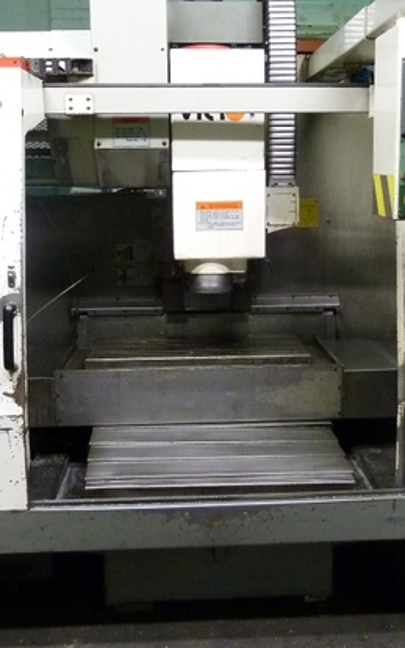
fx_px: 724
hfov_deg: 31.2
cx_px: 227
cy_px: 291
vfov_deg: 48.1
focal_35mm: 41
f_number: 3.3
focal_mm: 4.1
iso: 400
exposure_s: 1/20
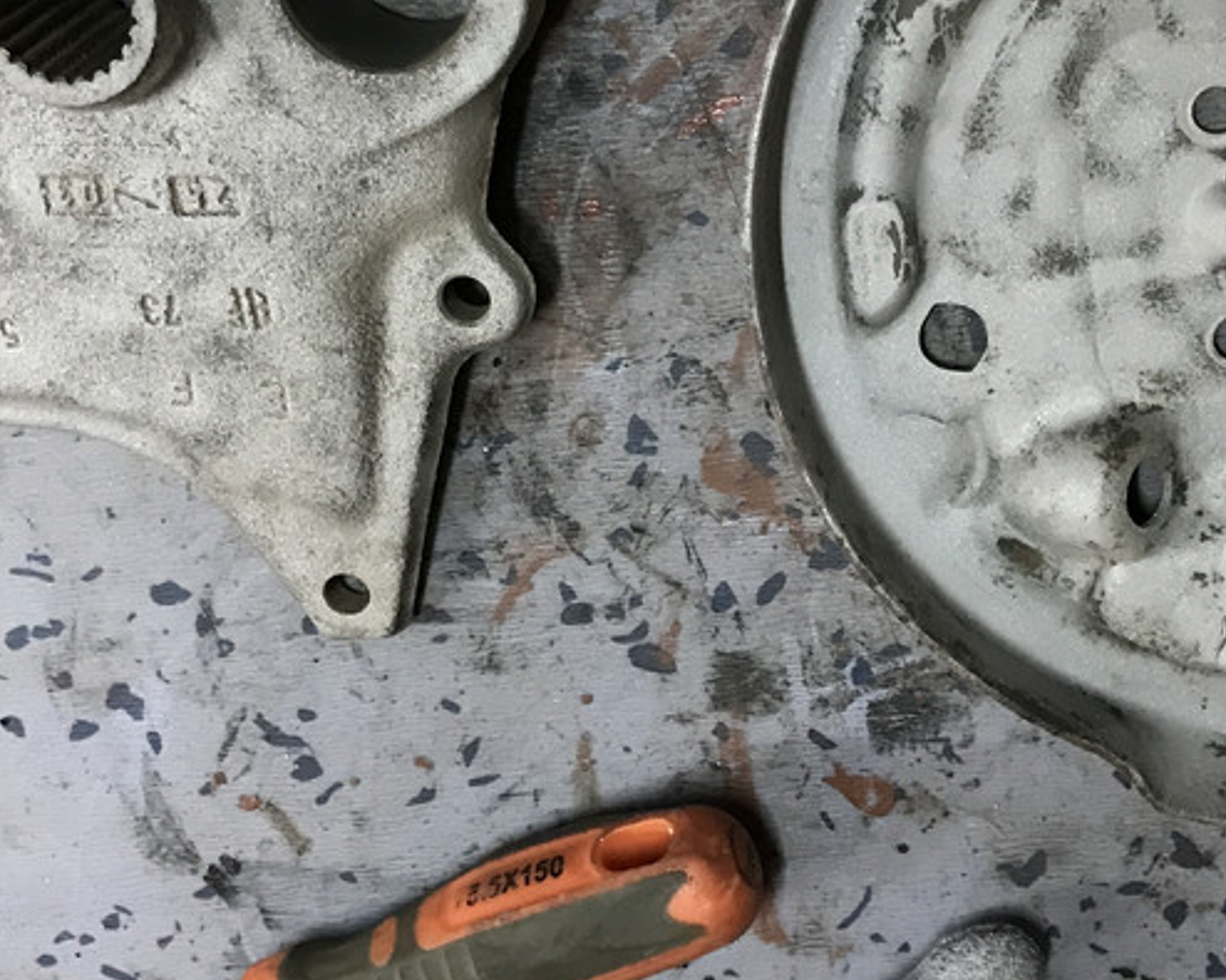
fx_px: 2140
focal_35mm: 59
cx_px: 785
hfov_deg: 31.8
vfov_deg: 25.6
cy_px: 318
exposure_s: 1/16
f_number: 1.8
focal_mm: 3.99
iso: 80
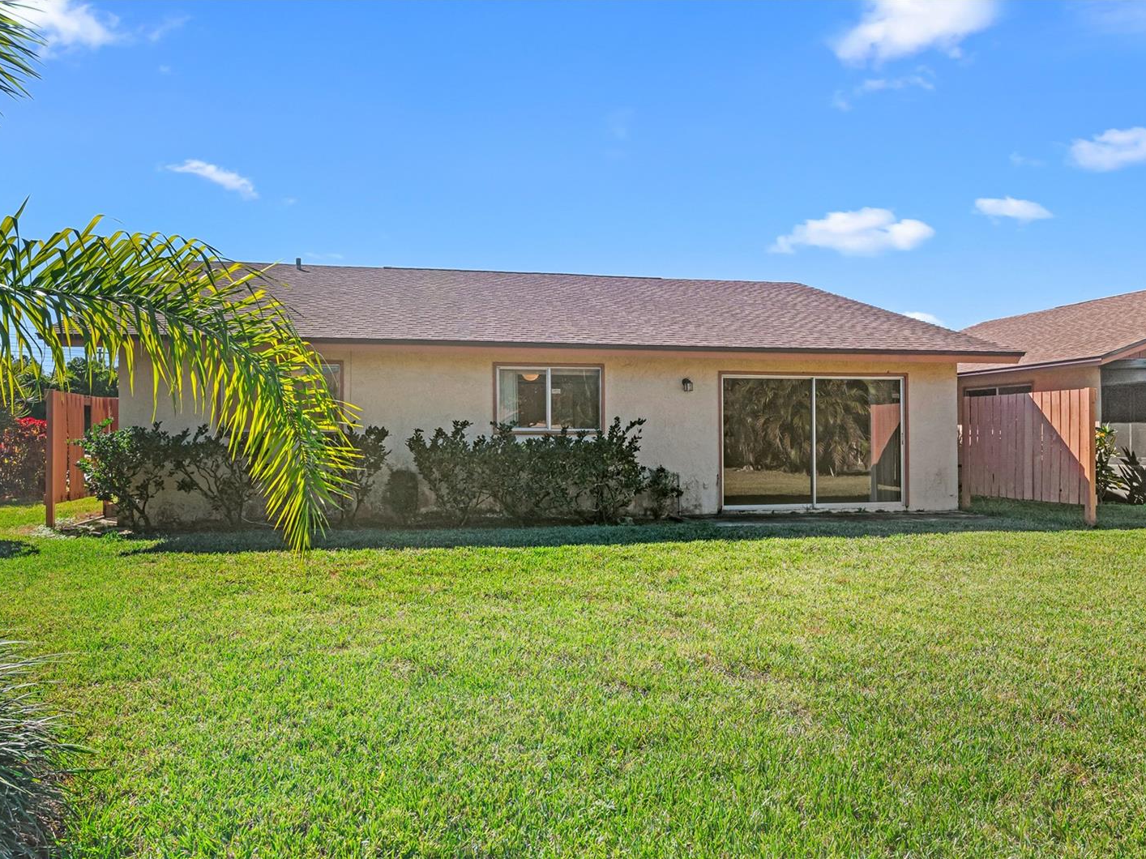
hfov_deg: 69.4
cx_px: 573
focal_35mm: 25
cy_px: 429
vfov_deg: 54.9
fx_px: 828
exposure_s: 1/100
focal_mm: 23
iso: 320
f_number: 10
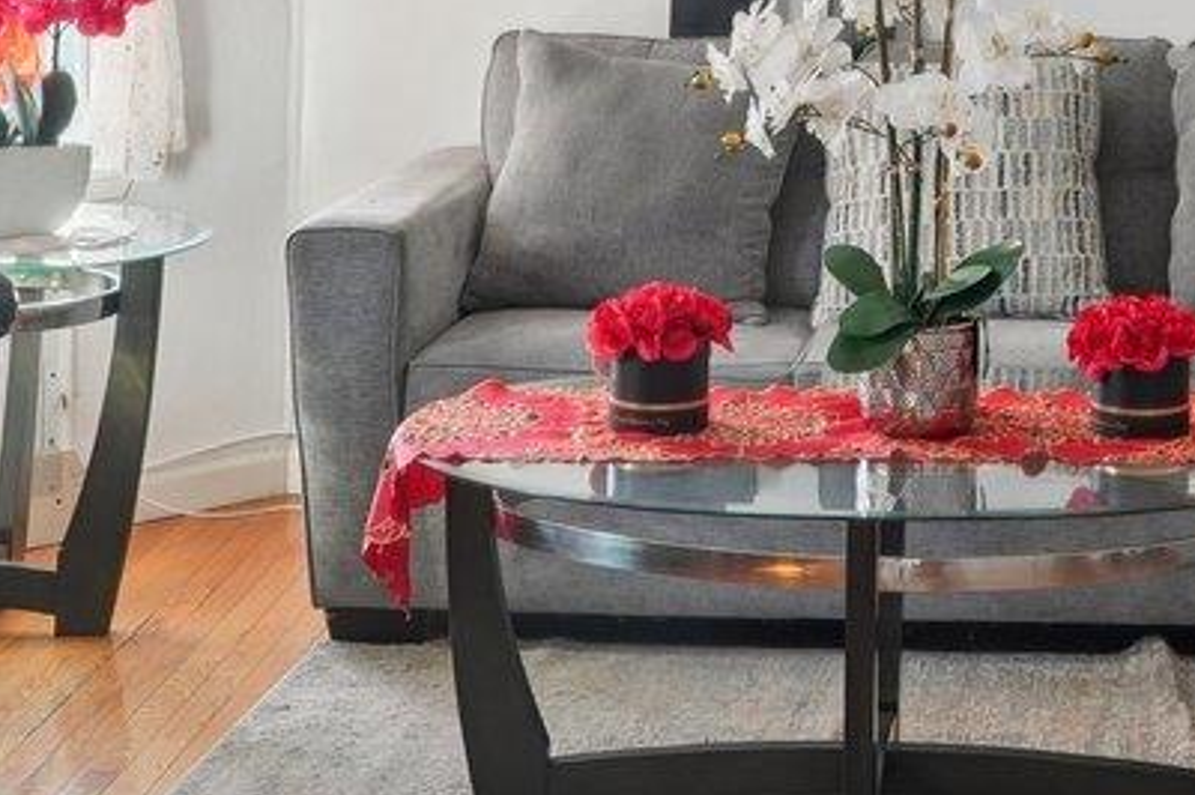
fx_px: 2720
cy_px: -124
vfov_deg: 16.1
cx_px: 1096
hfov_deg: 24.0
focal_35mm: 82
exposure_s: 1/15
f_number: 9
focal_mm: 16
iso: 400
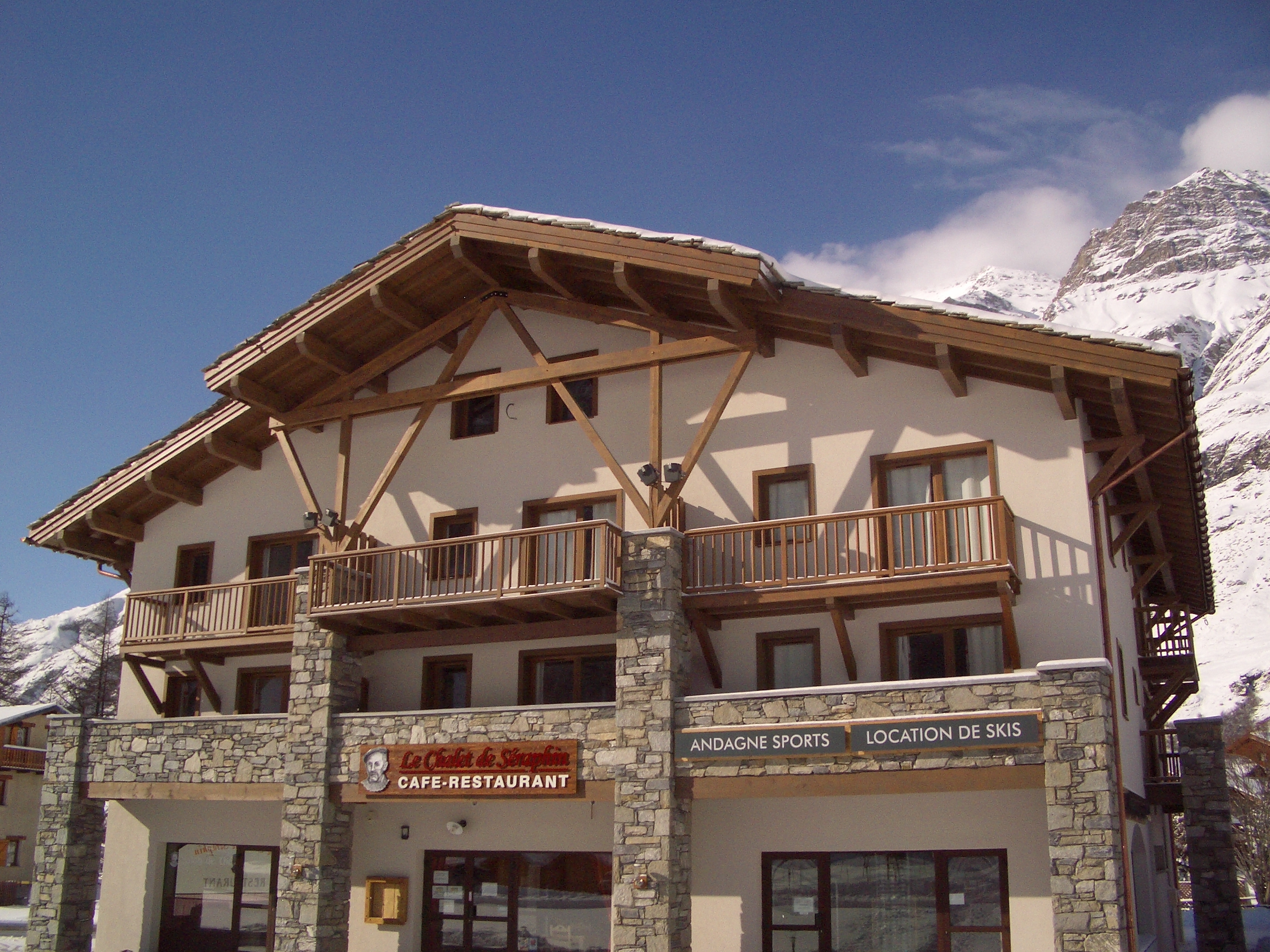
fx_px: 1284
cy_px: 476
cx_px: 635
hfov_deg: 52.6
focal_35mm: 35
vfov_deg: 40.7
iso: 100
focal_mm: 5.8
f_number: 4.3
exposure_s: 1/2000
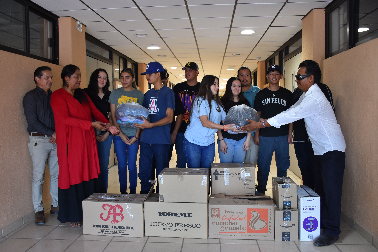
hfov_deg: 61.9
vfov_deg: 43.6
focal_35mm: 30
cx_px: 189
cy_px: 126
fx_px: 315
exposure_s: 1/80
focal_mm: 20
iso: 800
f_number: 4.5
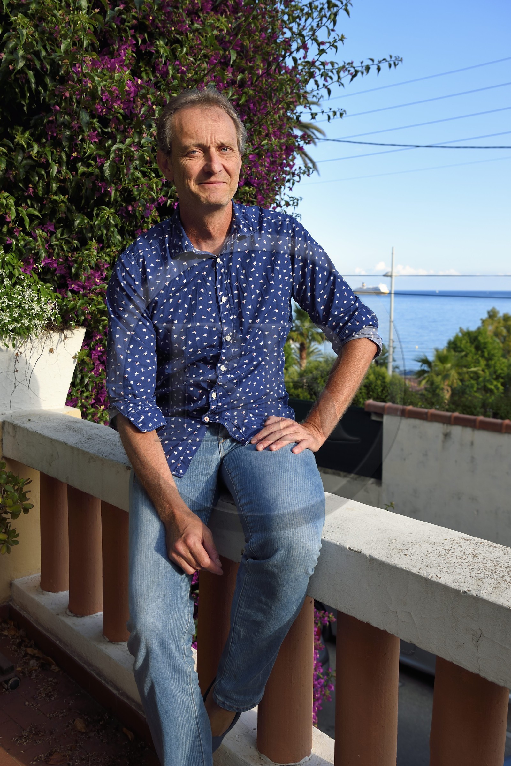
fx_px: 681
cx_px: 256
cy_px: 383
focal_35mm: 32
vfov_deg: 58.7
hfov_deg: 41.1
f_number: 7.1
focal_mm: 32
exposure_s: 1/250
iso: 200
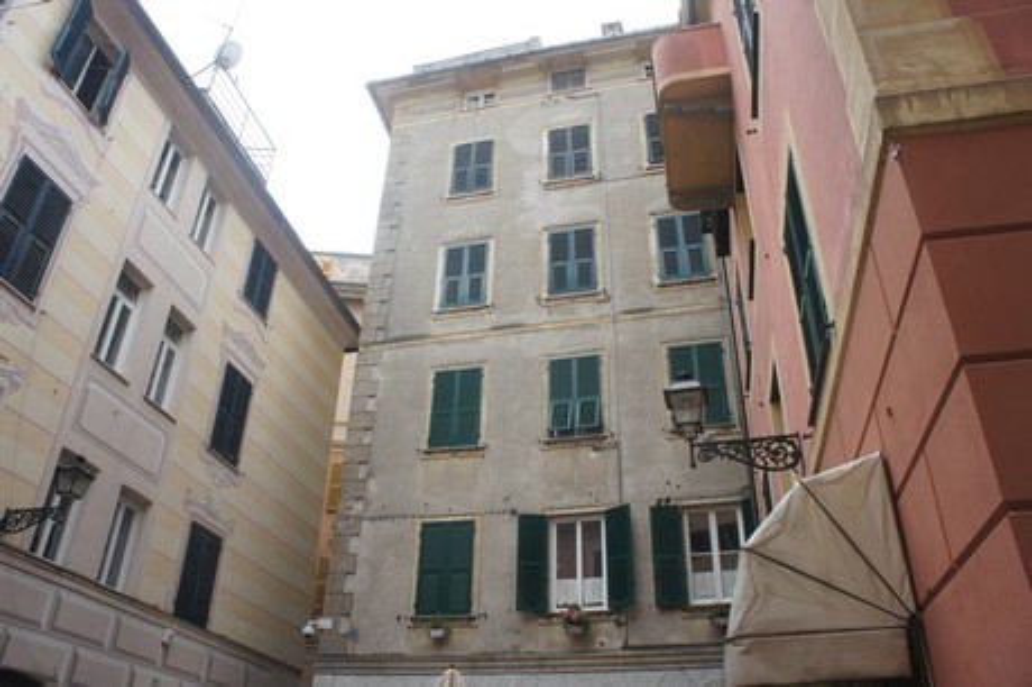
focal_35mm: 27
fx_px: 773
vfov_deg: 47.9
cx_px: 516
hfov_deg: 67.4
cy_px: 344
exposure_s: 1/100
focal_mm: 18
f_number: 6.3
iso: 200
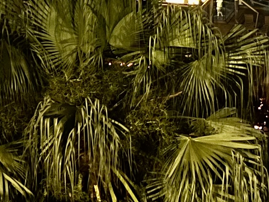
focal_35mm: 124
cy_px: -112
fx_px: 964
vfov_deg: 11.4
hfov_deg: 15.6
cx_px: 267
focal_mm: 5.7
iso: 250
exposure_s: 1/5
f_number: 1.5
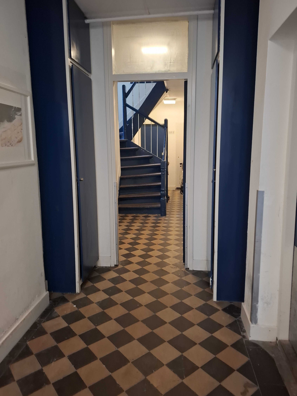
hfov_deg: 58.9
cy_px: 198
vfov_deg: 73.9
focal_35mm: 23
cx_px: 148
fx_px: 263
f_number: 1.8
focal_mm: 5.54
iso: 400
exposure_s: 1/25
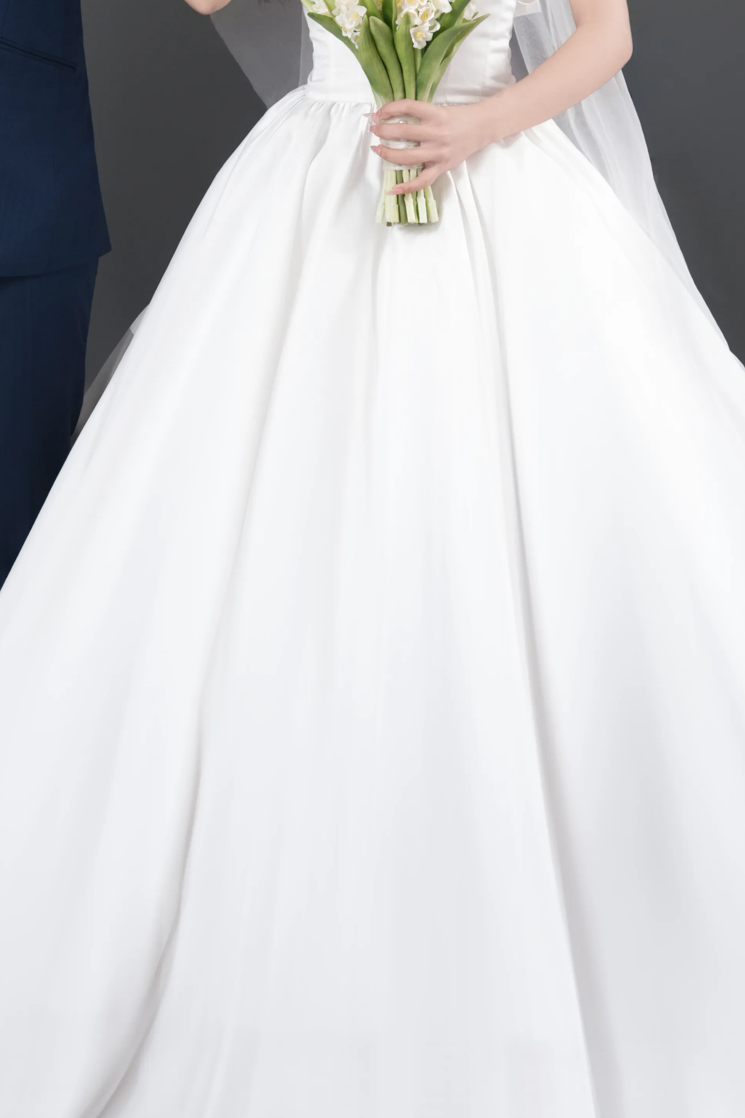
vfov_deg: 16.0
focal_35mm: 127
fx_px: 3932
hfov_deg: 10.8
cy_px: 125
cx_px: 215
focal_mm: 60.8
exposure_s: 1/100
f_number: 3.2
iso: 320
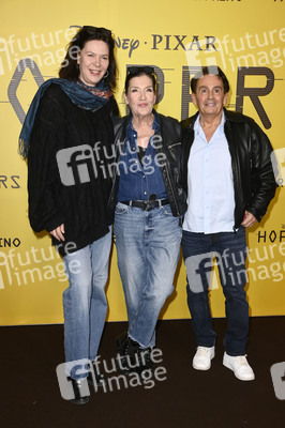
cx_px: 142
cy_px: 214
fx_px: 535
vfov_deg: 43.6
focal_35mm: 45
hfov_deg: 29.8
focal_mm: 45
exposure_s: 1/250
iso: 1000
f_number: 5.6
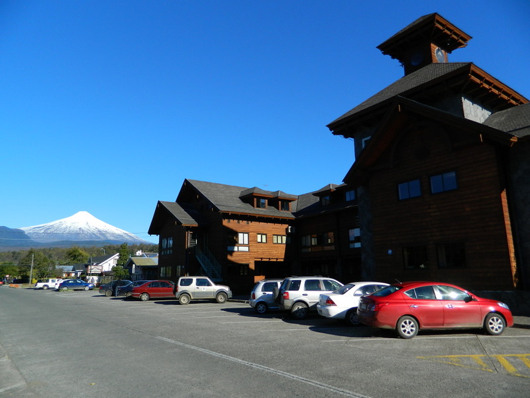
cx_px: 265
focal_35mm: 25
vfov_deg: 54.9
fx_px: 383
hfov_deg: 69.4
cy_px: 199
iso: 80
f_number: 8.7
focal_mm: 4.5
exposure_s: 1/160
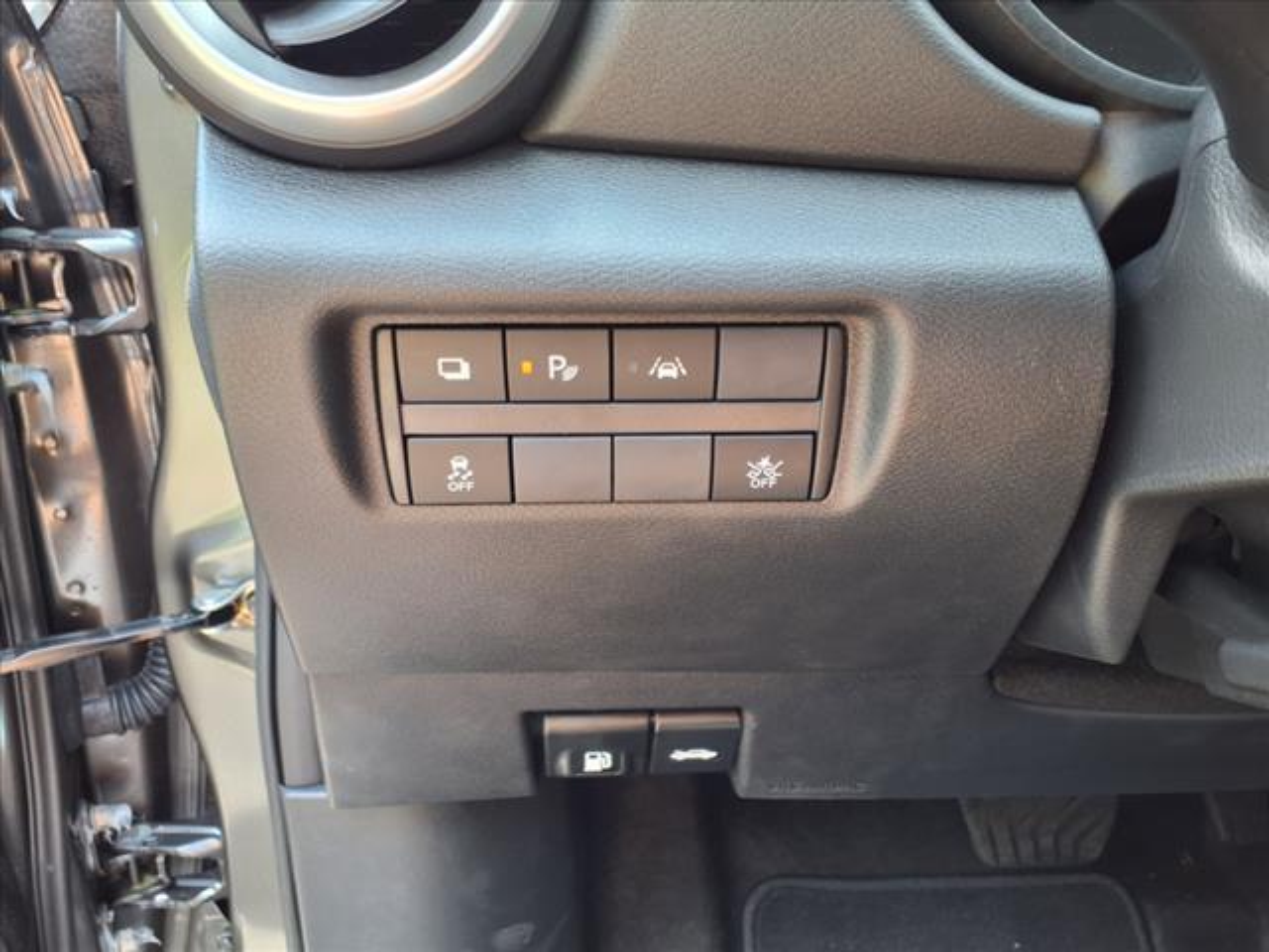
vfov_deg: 51.4
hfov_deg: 65.3
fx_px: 990
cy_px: 476
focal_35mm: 27
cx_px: 634
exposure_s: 1/40
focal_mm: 3.58
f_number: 1.9
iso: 40
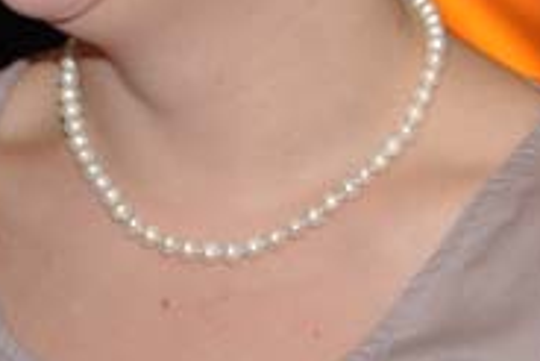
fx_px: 5134
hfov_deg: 6.0
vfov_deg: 4.0
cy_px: -175
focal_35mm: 342
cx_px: 804
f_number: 5
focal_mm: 70
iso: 560
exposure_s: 1/60
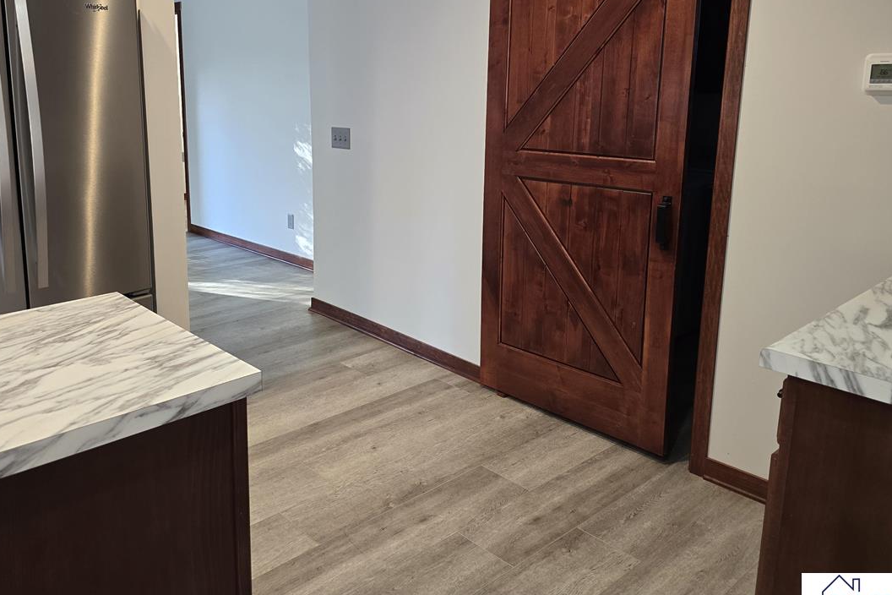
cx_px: 367
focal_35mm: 29
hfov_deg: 63.2
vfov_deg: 44.4
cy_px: 210
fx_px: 718
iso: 320
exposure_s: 1/120
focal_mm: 6.3
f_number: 1.7
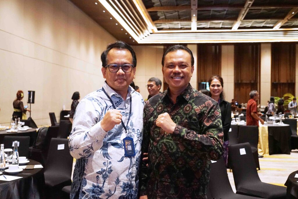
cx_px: 149
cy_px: 100
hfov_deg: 46.4
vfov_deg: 31.9
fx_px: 348
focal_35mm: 42
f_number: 5.6
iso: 6400
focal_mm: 42
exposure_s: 1/50
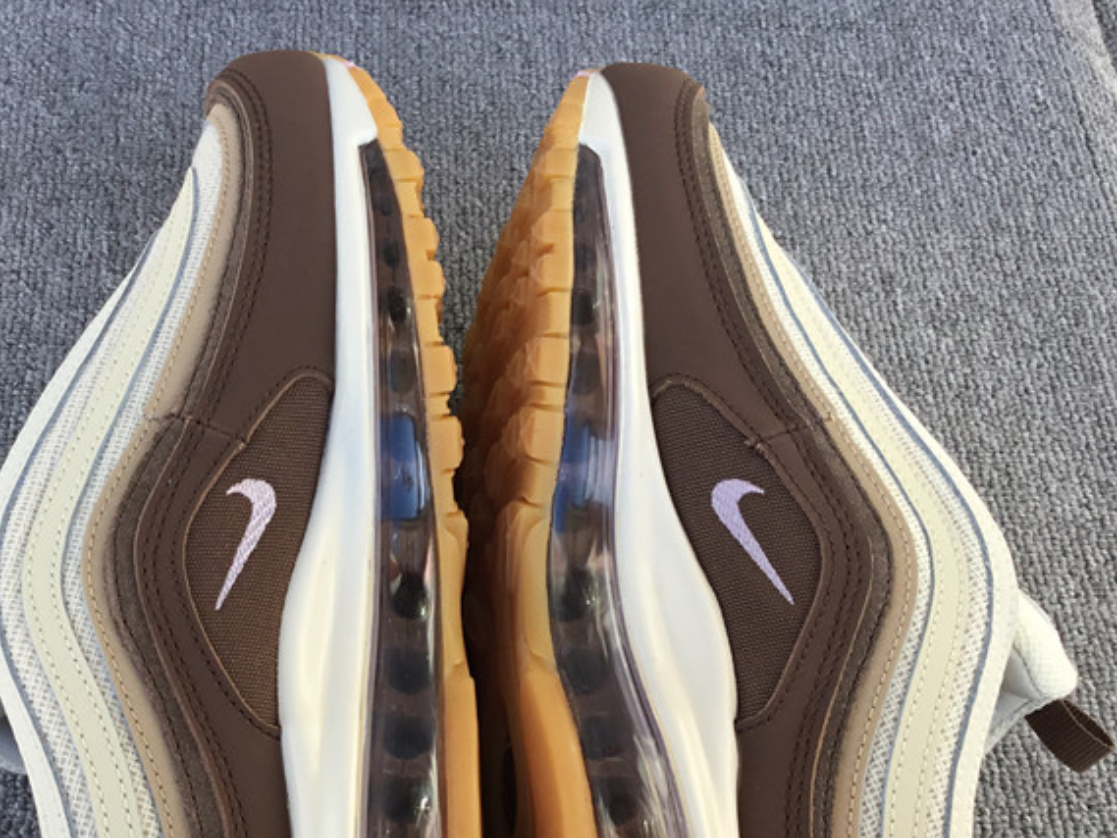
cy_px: 594
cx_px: 383
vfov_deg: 29.4
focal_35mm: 49
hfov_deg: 38.5
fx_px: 1581
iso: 25
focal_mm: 3.3
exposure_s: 1/270
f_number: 2.4
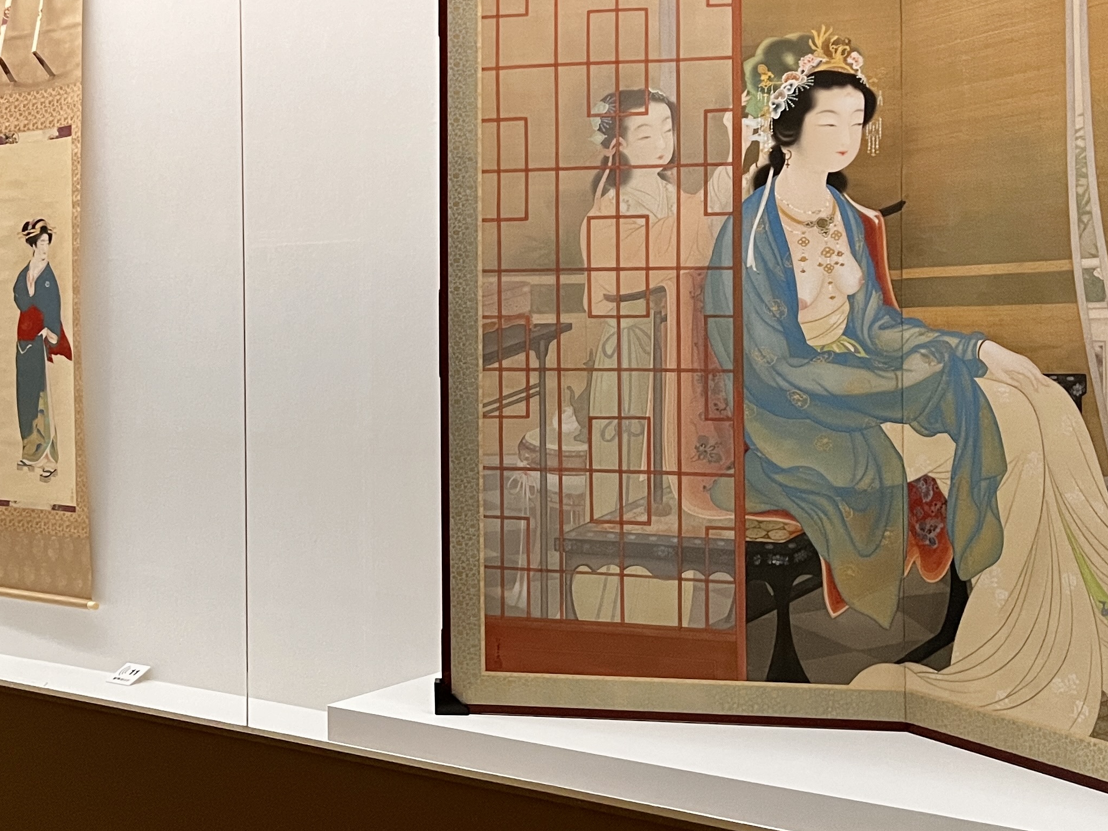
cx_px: 324
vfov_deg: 28.5
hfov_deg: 36.9
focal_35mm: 51
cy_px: 354
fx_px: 1632
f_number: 1.5
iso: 400
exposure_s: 1/60
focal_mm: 5.7
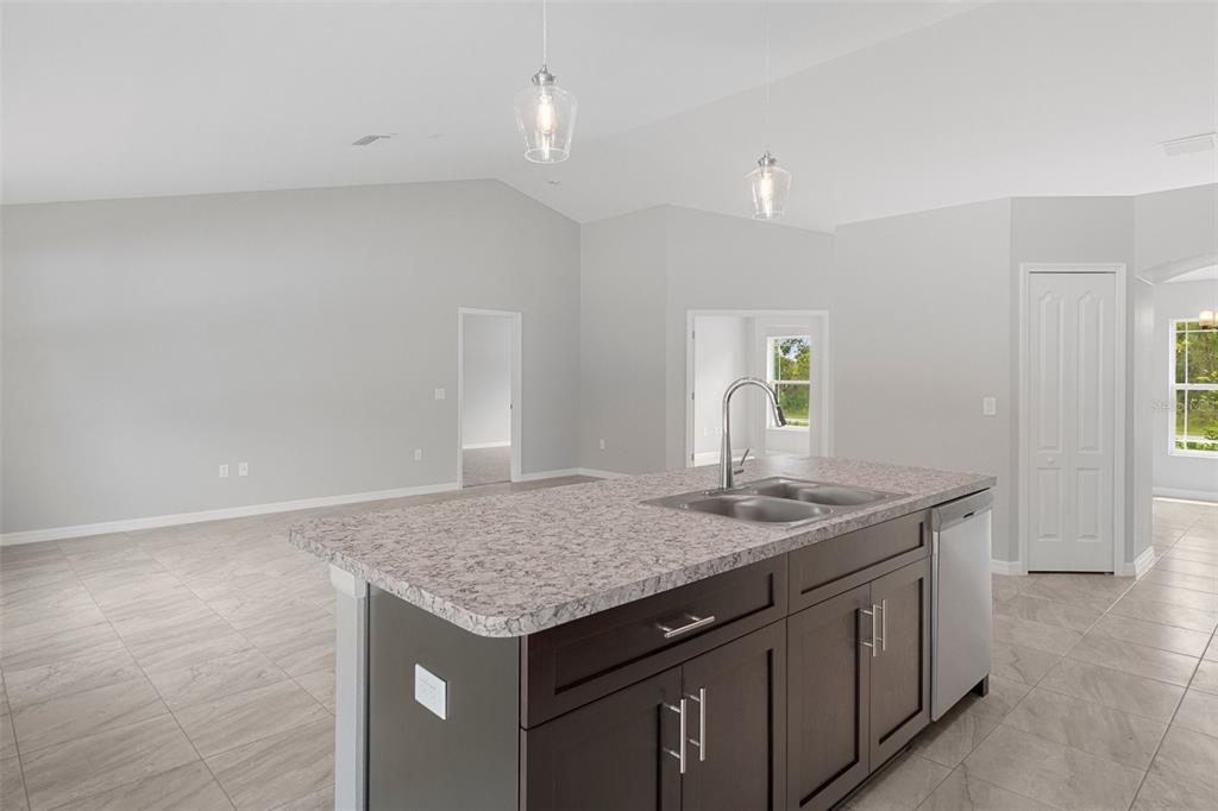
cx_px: 609
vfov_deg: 63.2
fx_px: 660
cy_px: 406
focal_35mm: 20
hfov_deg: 85.4
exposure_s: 1/10
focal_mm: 13
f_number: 8
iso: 640
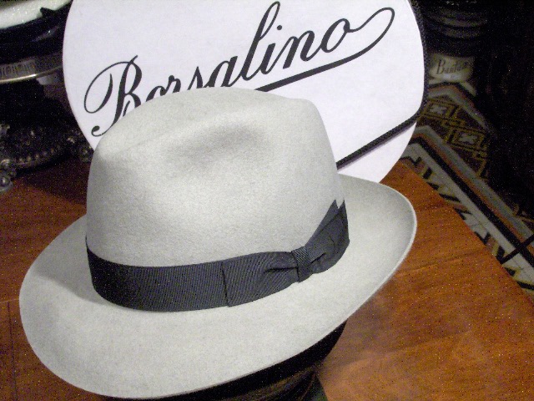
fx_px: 756
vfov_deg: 29.7
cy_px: 200
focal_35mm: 49
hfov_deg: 38.9
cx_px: 267
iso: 200
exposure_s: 1/61.7
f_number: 3.1
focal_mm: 8.19
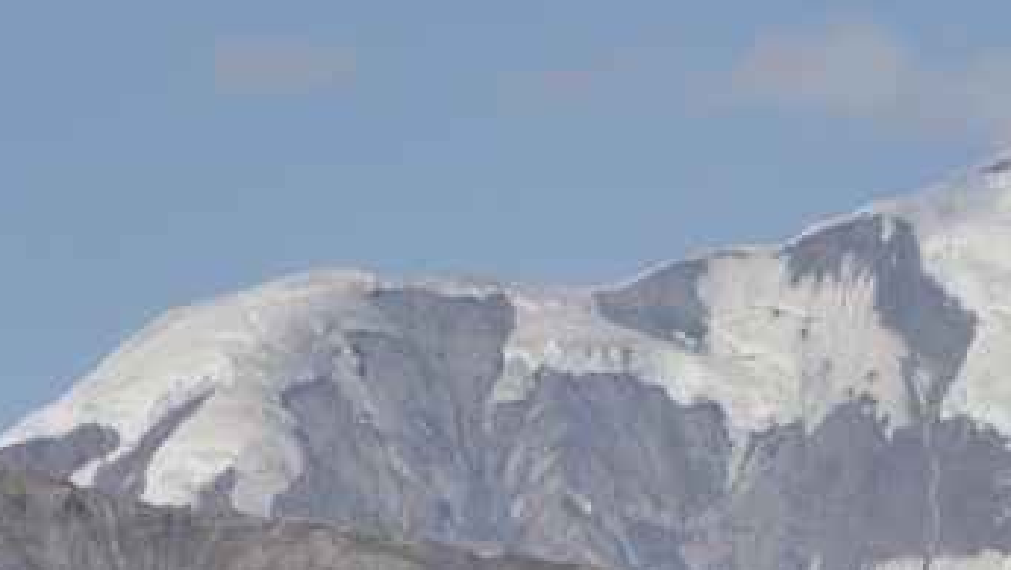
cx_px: 1390
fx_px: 13063
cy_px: 1137
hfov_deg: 4.4
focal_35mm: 487
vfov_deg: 2.5
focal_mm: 125
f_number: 10
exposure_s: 1/400
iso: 100
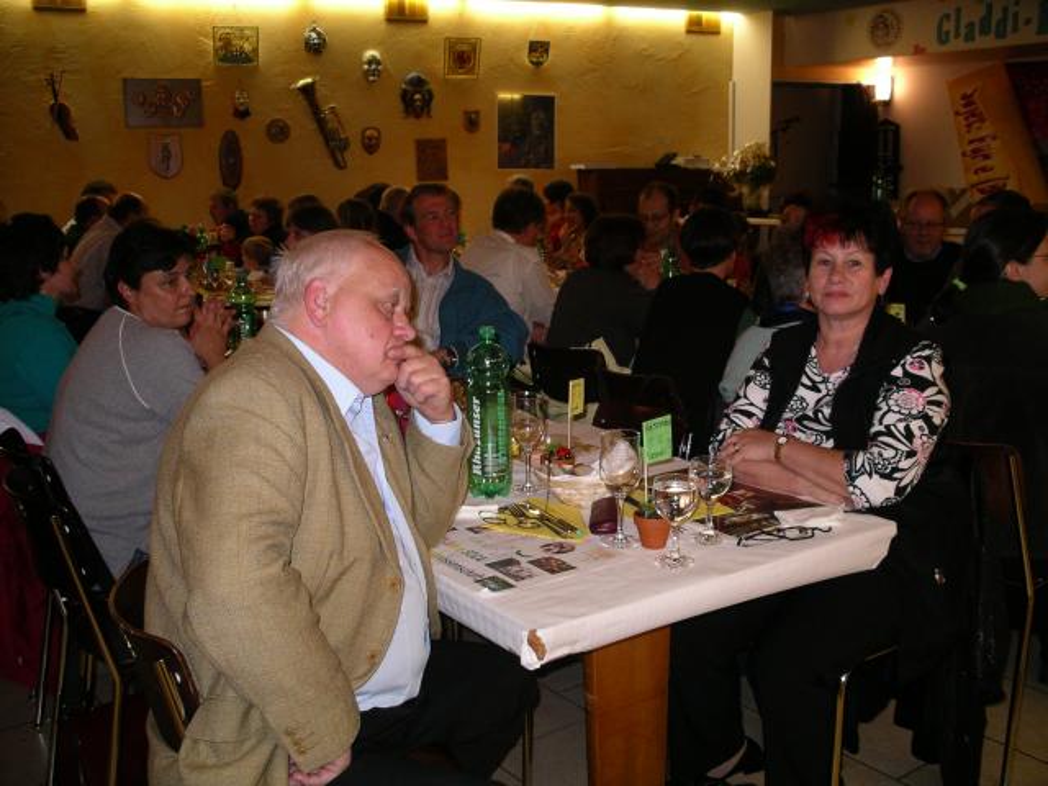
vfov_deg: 38.7
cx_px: 524
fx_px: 1120
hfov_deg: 50.1
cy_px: 393
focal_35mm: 37
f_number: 2.8
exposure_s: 1/40
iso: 200
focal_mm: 7.8
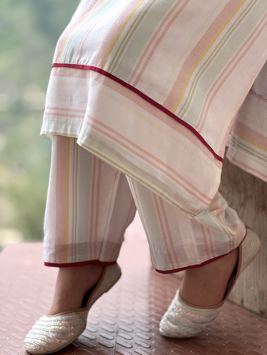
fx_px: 792
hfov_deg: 19.1
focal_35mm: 77
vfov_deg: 25.3
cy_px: 178
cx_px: 134
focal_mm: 9
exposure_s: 1/151
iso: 25
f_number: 2.8
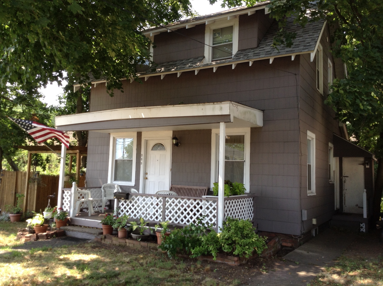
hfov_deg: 55.4
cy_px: 143
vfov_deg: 42.8
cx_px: 192
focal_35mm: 33
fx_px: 365
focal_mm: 3.3
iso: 25
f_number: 2.4
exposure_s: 1/132
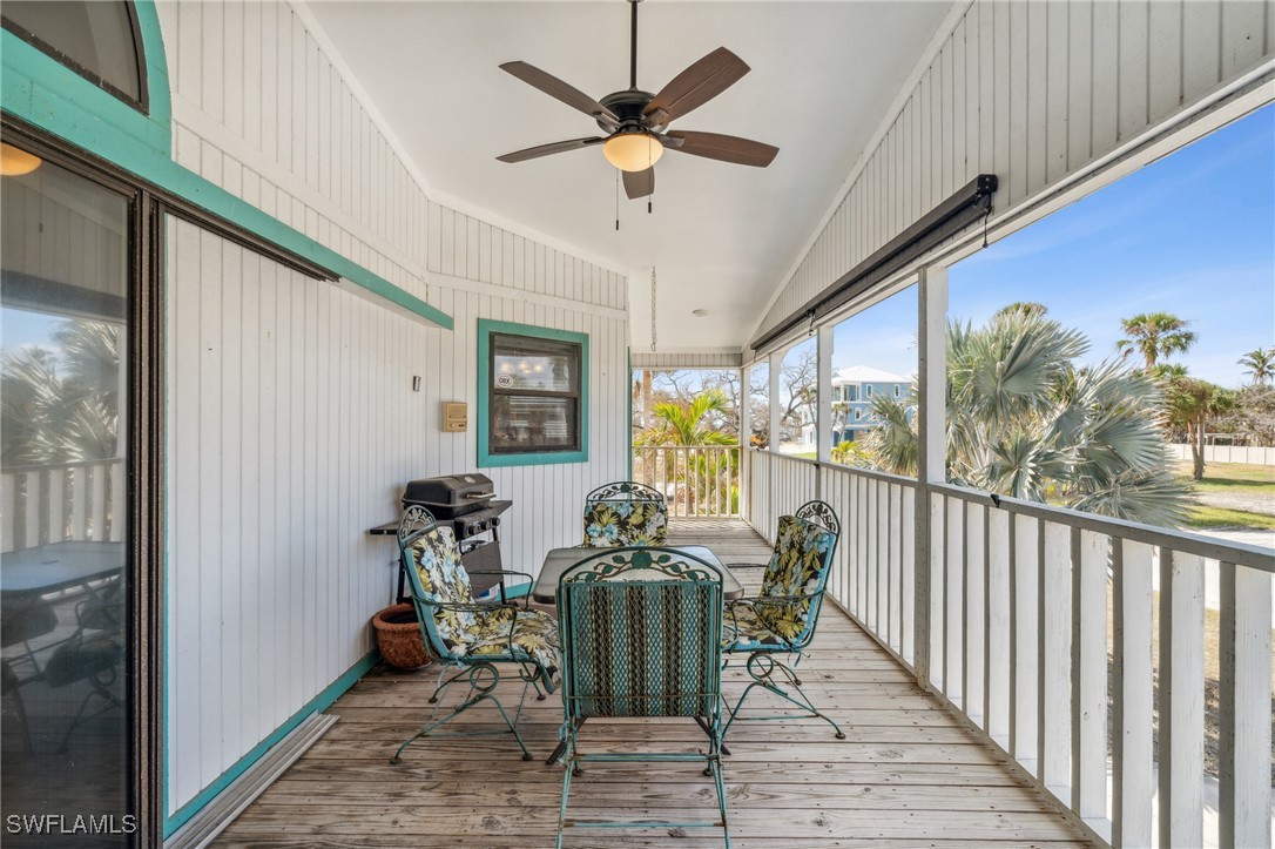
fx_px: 566
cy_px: 424
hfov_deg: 96.8
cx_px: 638
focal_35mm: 16
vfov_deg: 73.7
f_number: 9
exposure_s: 1/200
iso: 200
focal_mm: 16
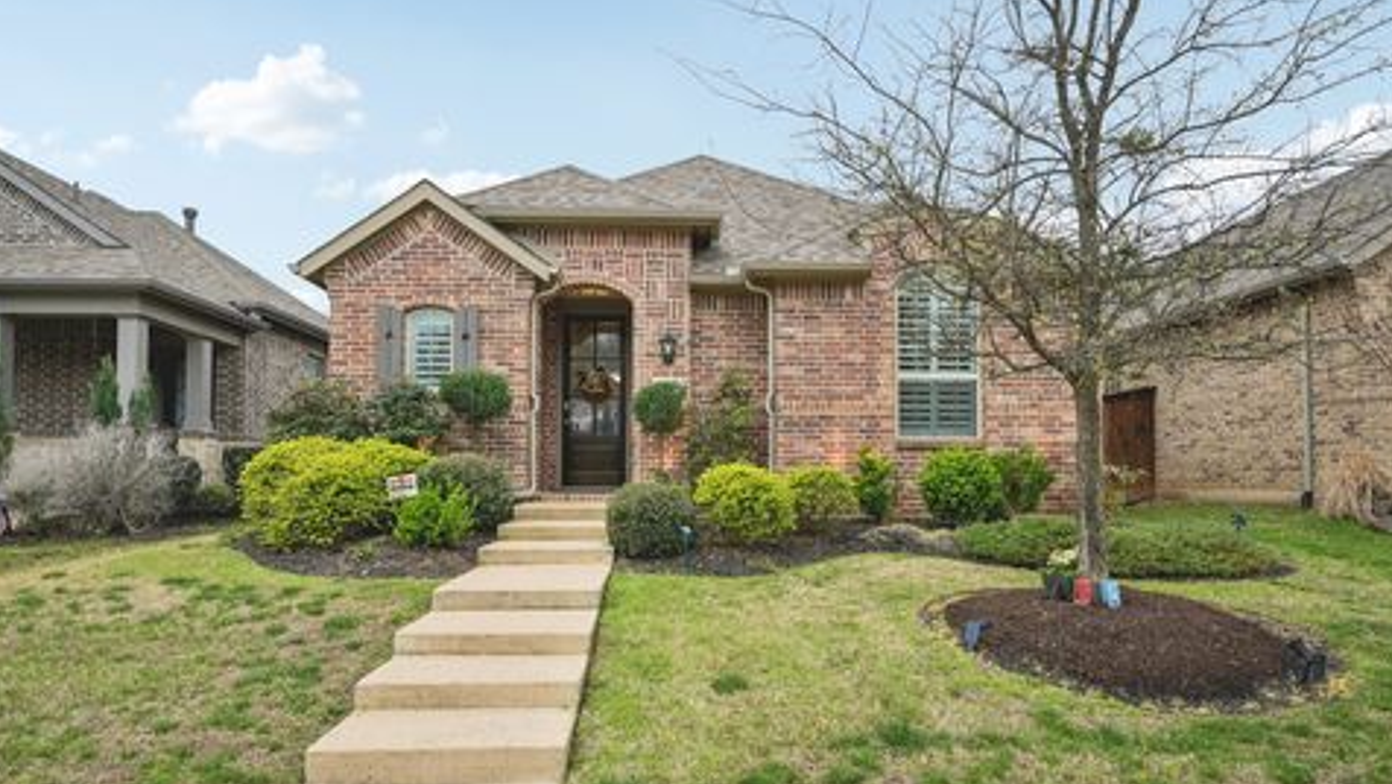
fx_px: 833
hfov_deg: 79.8
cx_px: 702
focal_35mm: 23
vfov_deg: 50.4
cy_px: 408
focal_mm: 20.5
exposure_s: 1/100
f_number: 9
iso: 250
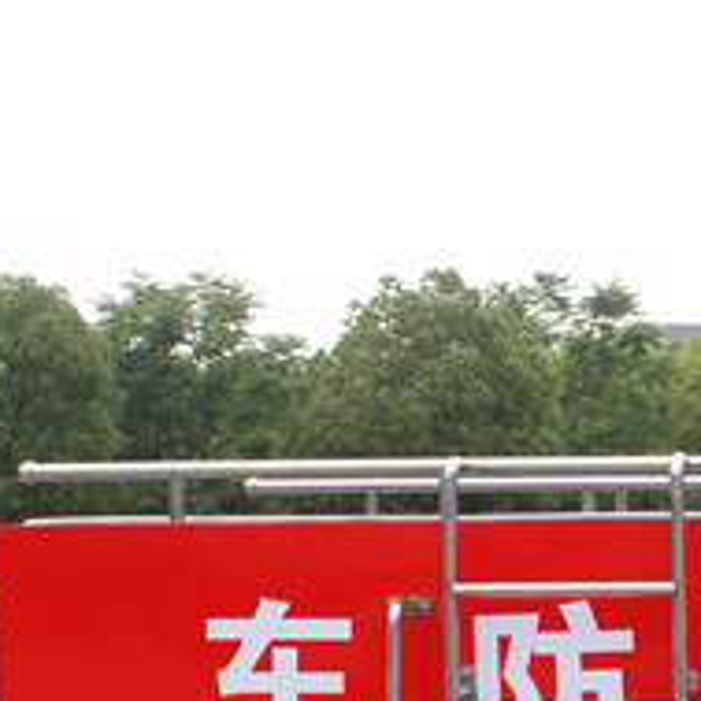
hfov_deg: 17.3
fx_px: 2222
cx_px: 775
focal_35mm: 97
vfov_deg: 17.6
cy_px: 636
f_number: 9
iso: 100
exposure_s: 1/80
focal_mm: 24
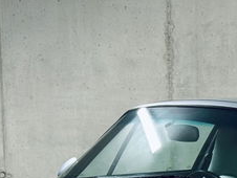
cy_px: 233
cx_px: 179
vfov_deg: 9.0
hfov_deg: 12.1
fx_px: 1117
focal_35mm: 163
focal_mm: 6.76
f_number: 1.78
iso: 100
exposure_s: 1/50
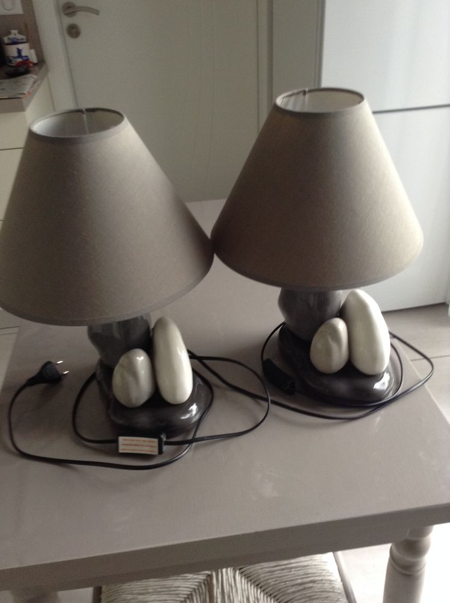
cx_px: 225
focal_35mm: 33
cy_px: 302
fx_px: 573
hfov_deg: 42.8
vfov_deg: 55.4
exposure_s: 1/24
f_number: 2.4
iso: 64
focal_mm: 3.3
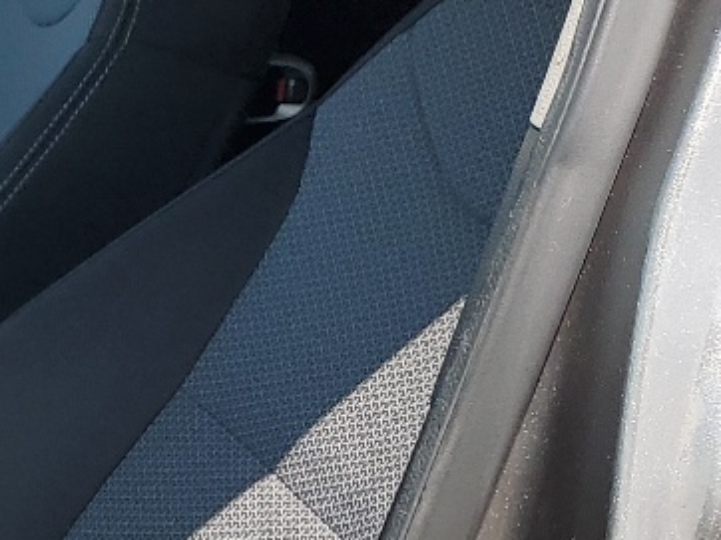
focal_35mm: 115
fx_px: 2394
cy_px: 428
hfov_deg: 14.5
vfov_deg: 12.8
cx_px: -685
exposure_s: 1/909
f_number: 1.5
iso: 50
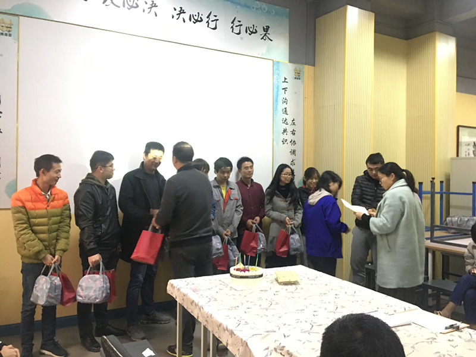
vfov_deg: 48.2
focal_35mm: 29
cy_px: 178
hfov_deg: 61.7
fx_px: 399
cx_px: 238
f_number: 2.2
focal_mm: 4.15
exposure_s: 1/4
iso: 160
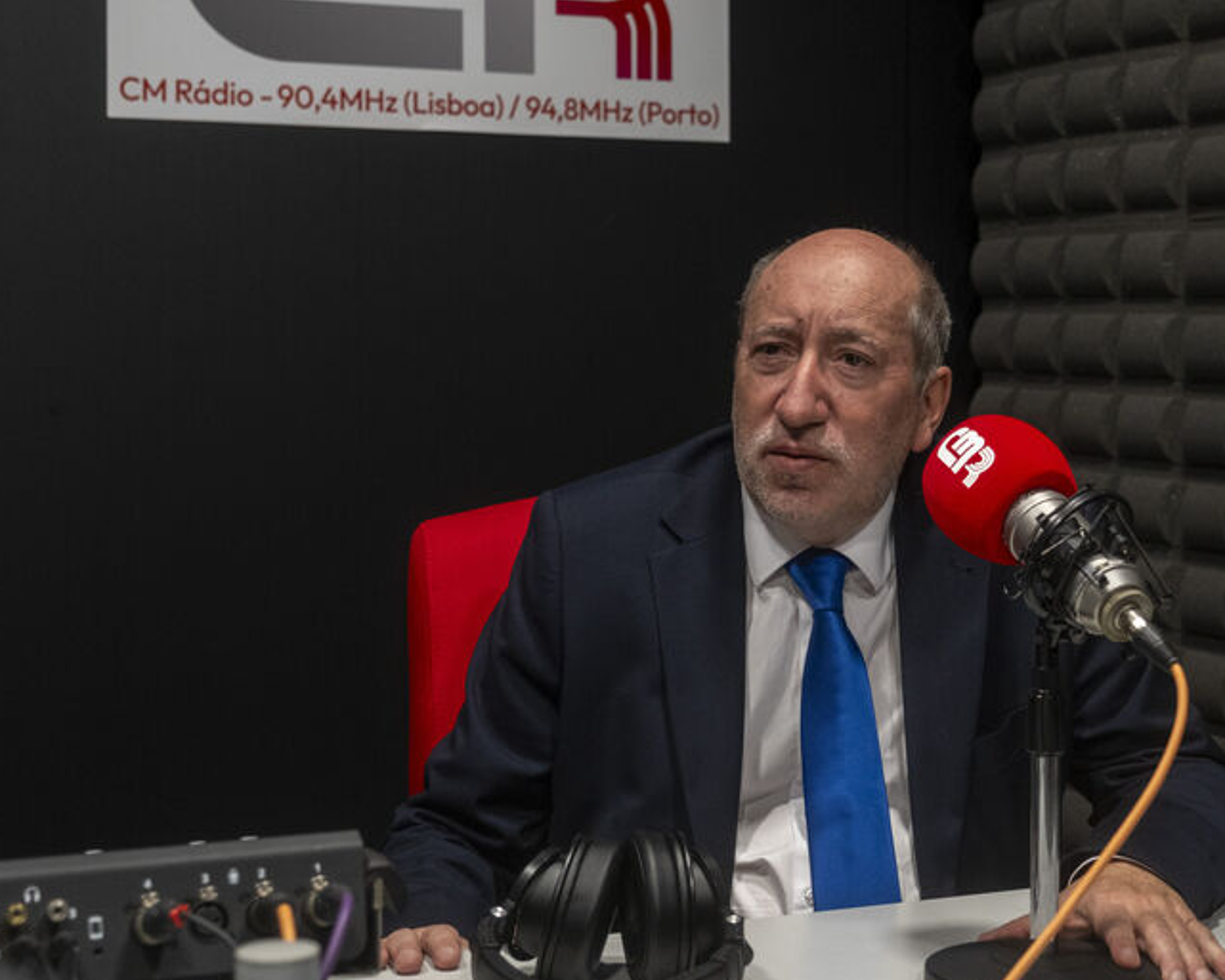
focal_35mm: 60
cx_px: 772
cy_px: 394
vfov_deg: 25.3
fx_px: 2176
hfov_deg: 31.3
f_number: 2.8
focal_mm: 29.2
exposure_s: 1/100
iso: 1250
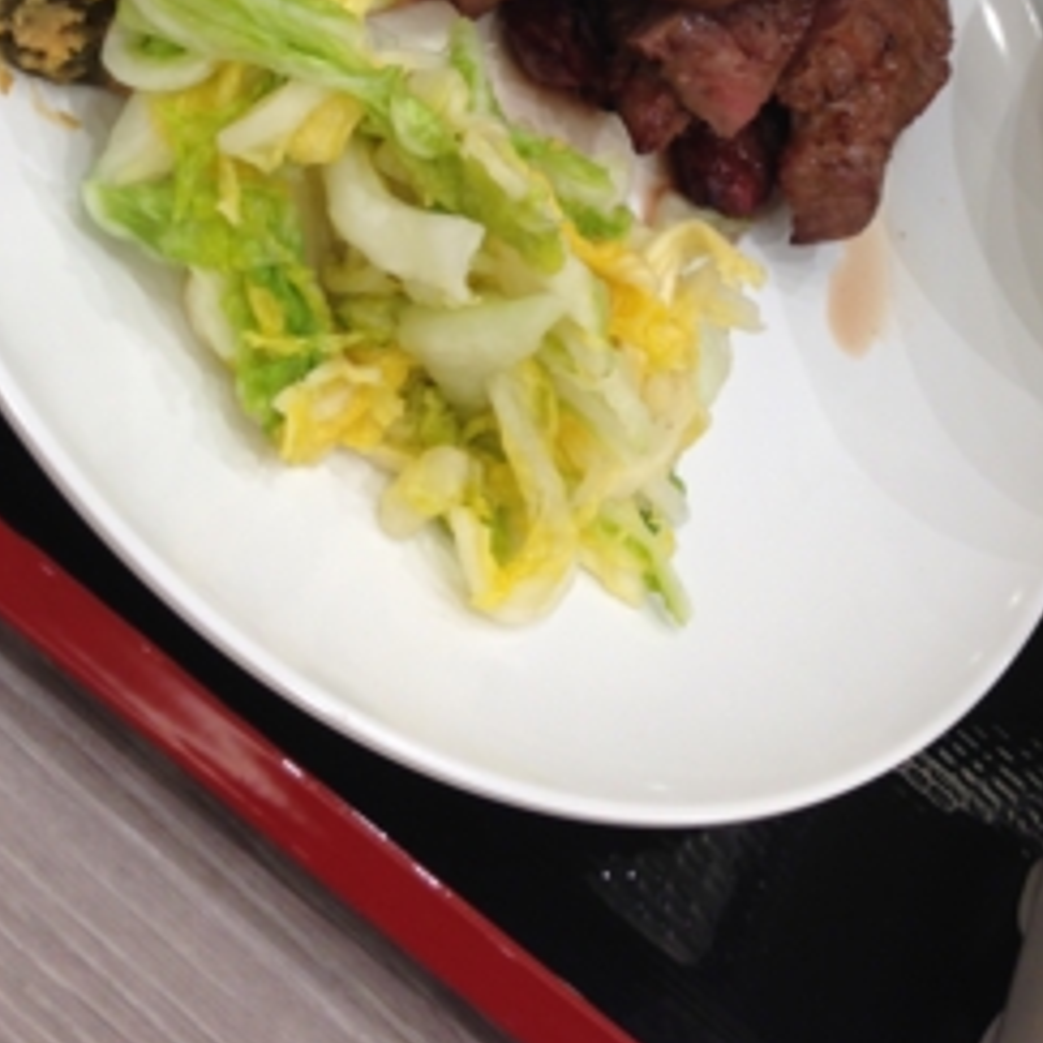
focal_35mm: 60
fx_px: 2045
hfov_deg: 28.6
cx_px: 569
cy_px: -9
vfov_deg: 27.0
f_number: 2.4
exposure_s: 1/40
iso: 50
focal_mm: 4.12
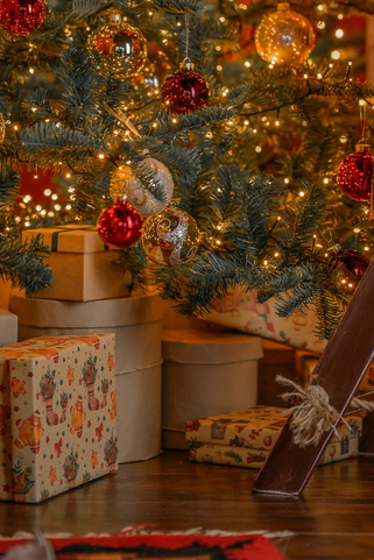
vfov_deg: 9.6
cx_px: 450
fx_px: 3301
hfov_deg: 6.4
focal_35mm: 212
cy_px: -95
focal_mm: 85
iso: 250
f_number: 1.6
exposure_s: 1/250
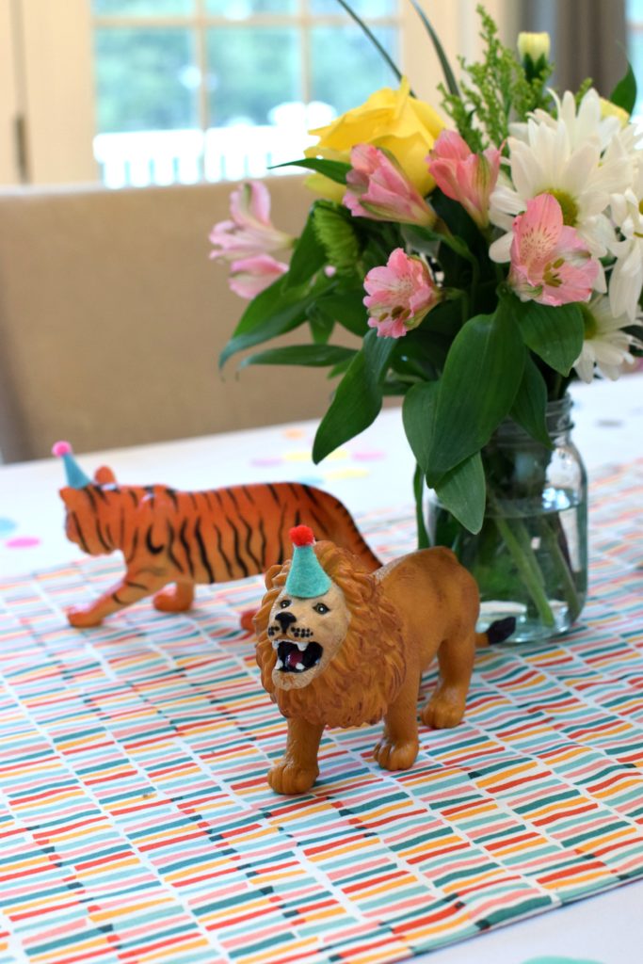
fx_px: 1406
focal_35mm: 52
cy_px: 482
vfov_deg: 37.8
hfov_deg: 25.8
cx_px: 322
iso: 900
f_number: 4
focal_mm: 35
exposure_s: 1/60
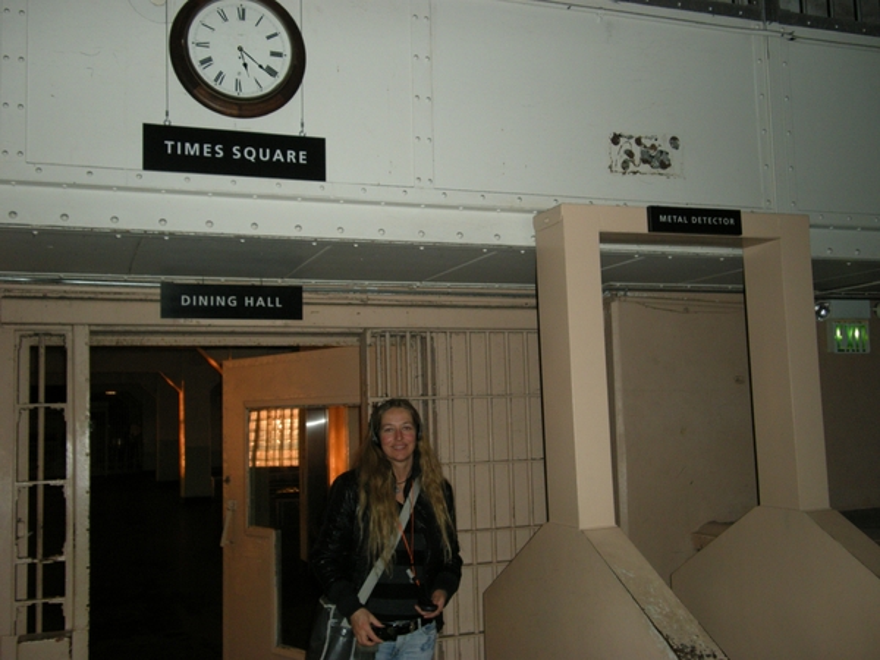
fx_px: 941
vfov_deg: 38.7
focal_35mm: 37
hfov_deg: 50.1
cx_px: 440
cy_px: 330
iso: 254
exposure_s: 1/60
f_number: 2.8
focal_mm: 7.9
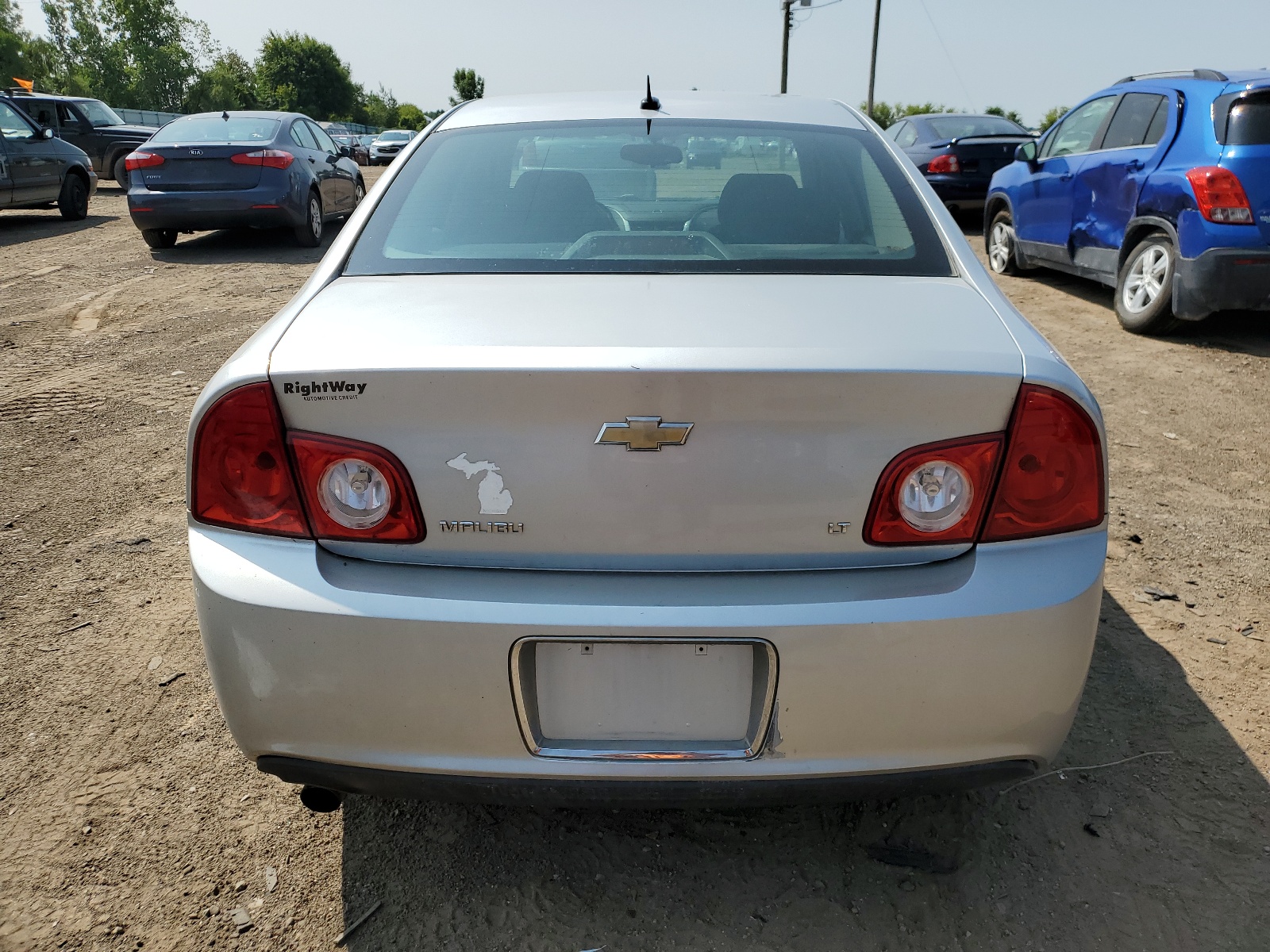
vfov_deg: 53.1
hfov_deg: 67.3
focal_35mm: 26
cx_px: 635
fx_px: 954
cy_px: 476
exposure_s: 1/5000
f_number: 1.5
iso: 50
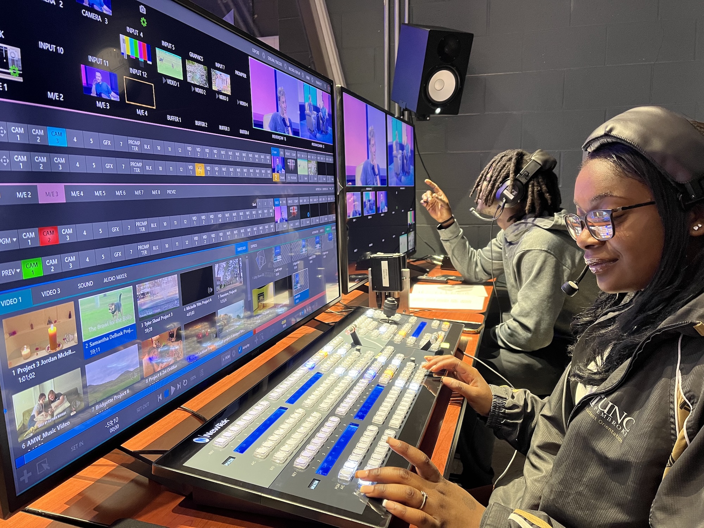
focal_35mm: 26
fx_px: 529
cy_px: 264
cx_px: 352
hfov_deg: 67.3
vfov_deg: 53.1
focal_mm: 5.1
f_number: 1.6
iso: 400
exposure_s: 1/40
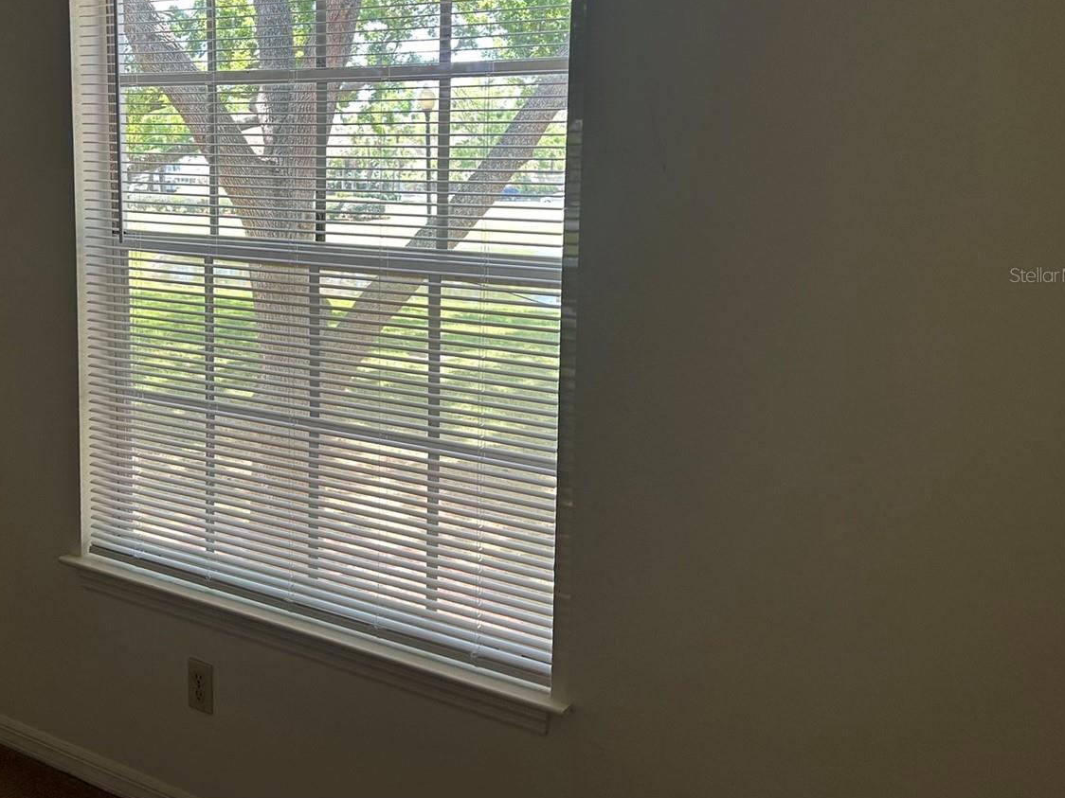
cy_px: 275
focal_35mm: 37
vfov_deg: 38.3
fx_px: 1138
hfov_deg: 49.1
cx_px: 341
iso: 64
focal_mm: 5.7
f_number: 1.5
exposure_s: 1/121
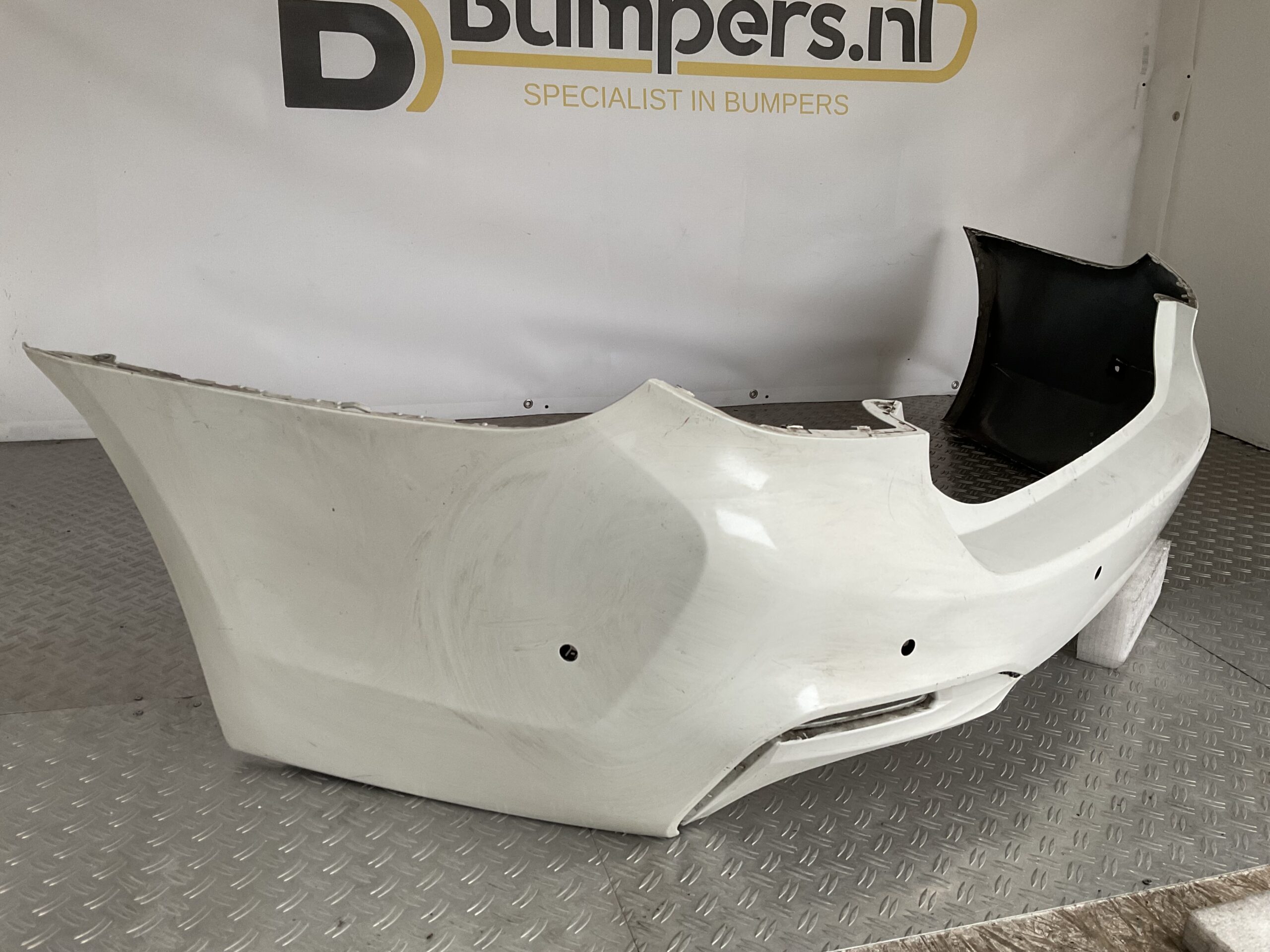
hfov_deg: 61.7
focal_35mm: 29
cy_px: 476
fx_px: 1064
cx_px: 635
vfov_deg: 48.2
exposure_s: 1/120
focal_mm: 3
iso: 64
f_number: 1.8
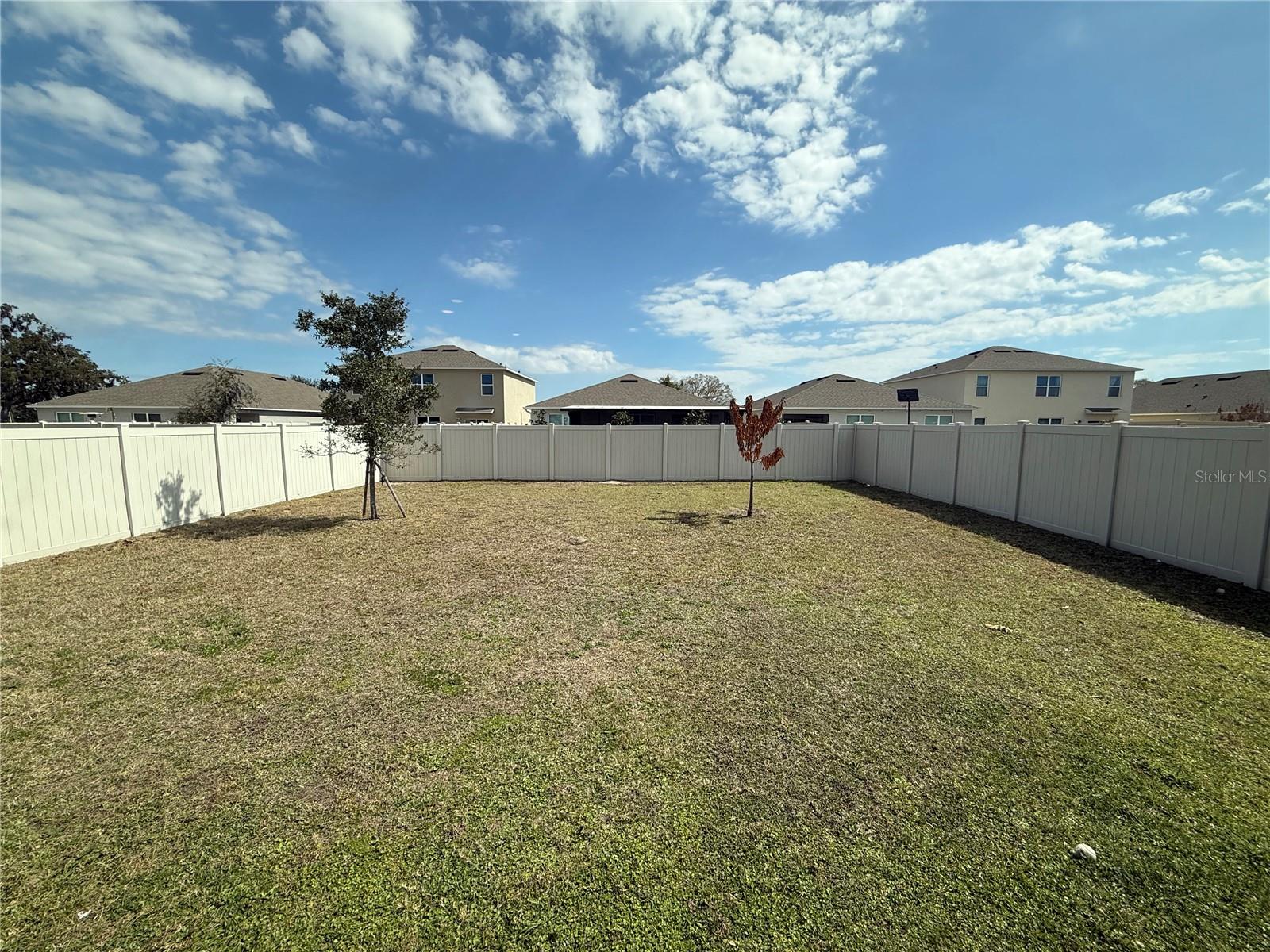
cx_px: 635
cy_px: 476
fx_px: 514
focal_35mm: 14
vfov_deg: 85.7
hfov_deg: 102.1
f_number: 2.2
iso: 50
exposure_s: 1/2024
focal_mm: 2.22
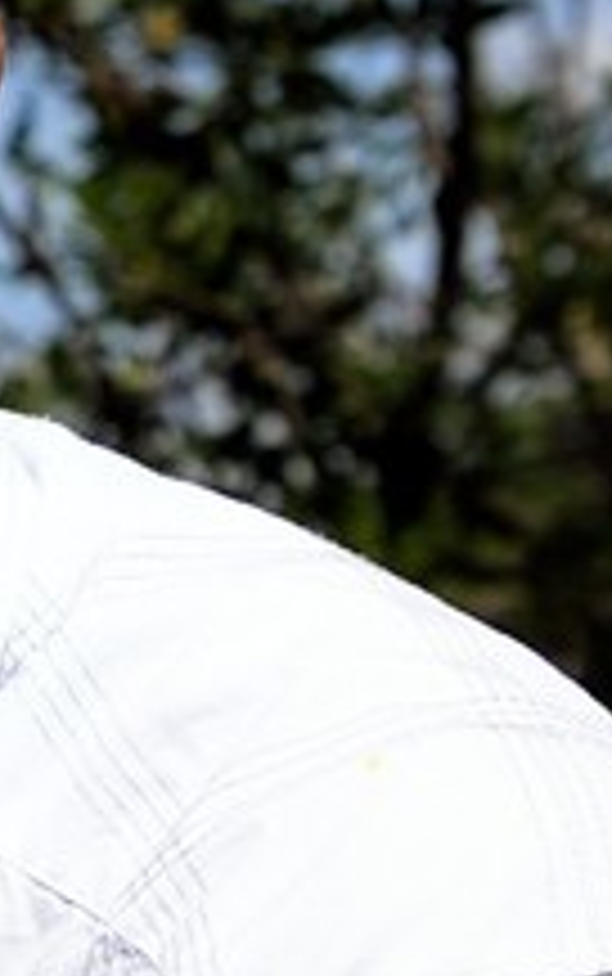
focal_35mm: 240
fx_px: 6392
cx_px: -2020
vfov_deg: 8.6
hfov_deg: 4.8
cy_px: 1259
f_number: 5
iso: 200
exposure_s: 1/2000
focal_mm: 32
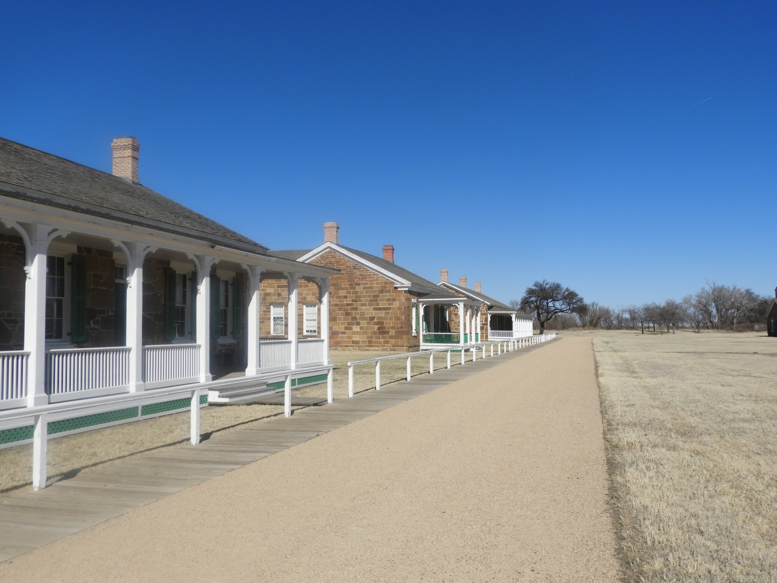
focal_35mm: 30
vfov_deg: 46.8
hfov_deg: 60.0
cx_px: 388
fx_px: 673
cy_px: 292
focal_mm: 5.4
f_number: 4
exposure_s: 1/2000
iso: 100
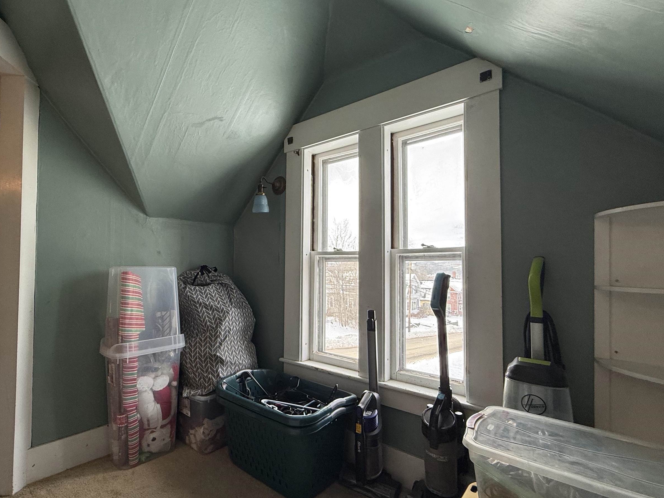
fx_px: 345
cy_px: 258
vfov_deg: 71.6
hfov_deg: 86.4
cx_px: 260
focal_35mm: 18
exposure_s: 1/99
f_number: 2.2
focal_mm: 2.22
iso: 160
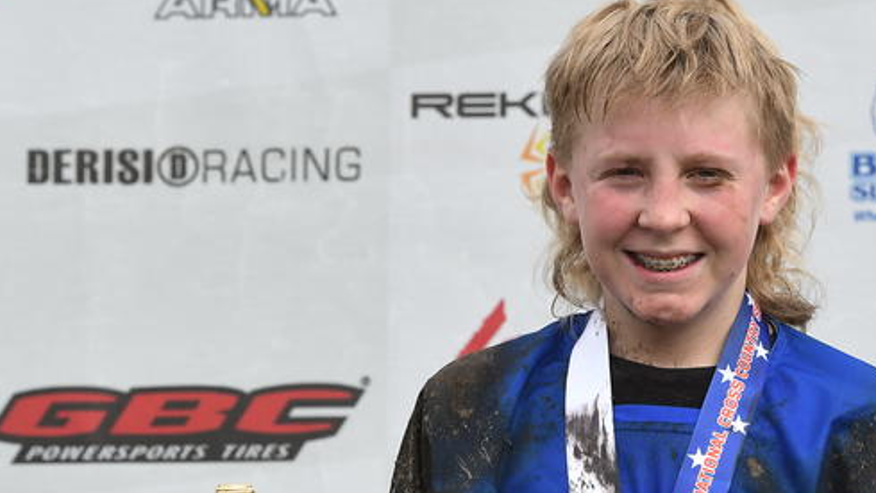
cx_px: 628
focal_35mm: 531
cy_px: 448
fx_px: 12338
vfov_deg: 2.3
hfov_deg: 4.1
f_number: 6.3
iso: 500
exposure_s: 1/1000
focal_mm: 170
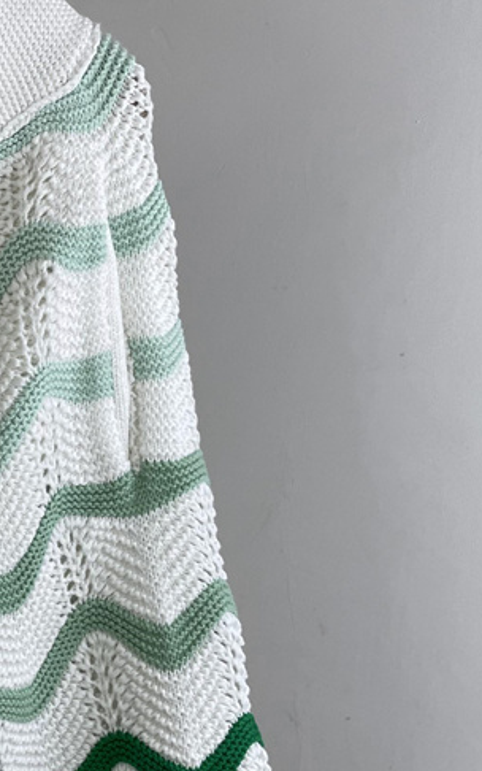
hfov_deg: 16.8
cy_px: 508
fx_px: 1428
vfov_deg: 30.0
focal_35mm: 68
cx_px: -308
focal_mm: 4.2
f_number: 1.6
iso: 32
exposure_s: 1/265
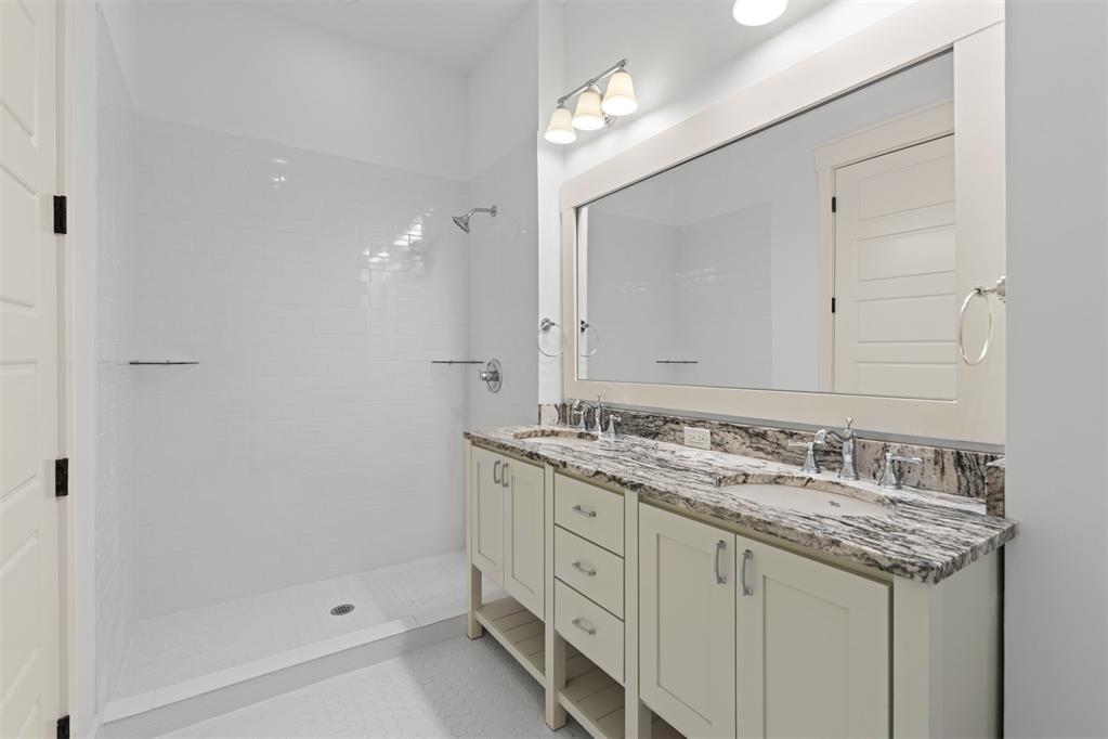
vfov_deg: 73.7
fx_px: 492
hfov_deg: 96.7
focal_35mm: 16
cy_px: 370
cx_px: 554
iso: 100
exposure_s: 1/2.5
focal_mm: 16
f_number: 8
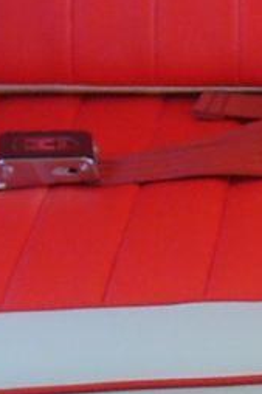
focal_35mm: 258
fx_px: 2820
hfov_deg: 5.2
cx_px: 606
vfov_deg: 8.0
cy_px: 244
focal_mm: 5.8
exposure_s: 1/45
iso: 50
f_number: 2.8
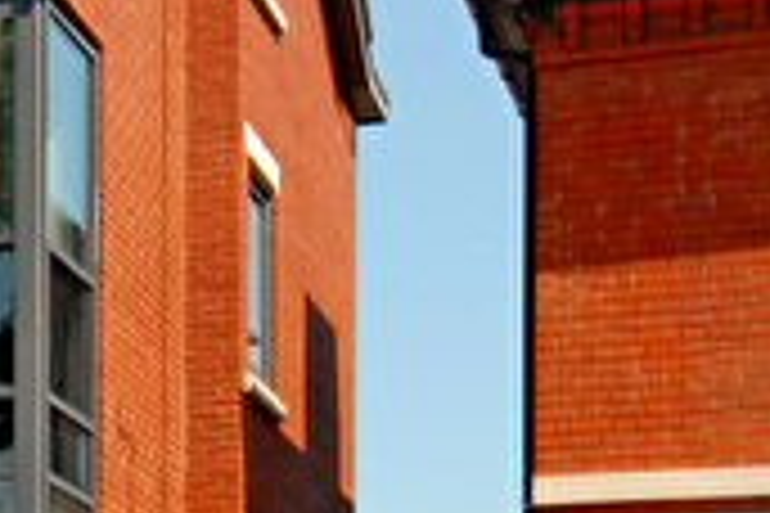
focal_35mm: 123
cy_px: 310
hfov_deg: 15.6
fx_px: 2631
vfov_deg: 11.1
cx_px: -302
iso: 320
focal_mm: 20
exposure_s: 1/400
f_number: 8
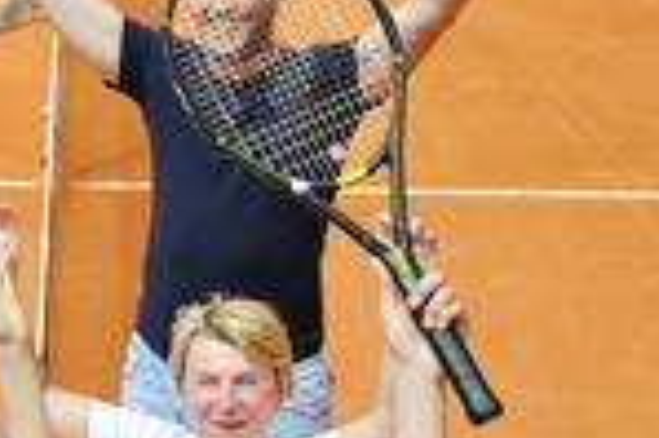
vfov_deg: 9.2
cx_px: -232
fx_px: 2732
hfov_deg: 13.2
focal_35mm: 149
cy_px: 230
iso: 200
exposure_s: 1/1600
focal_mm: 35
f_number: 4.5
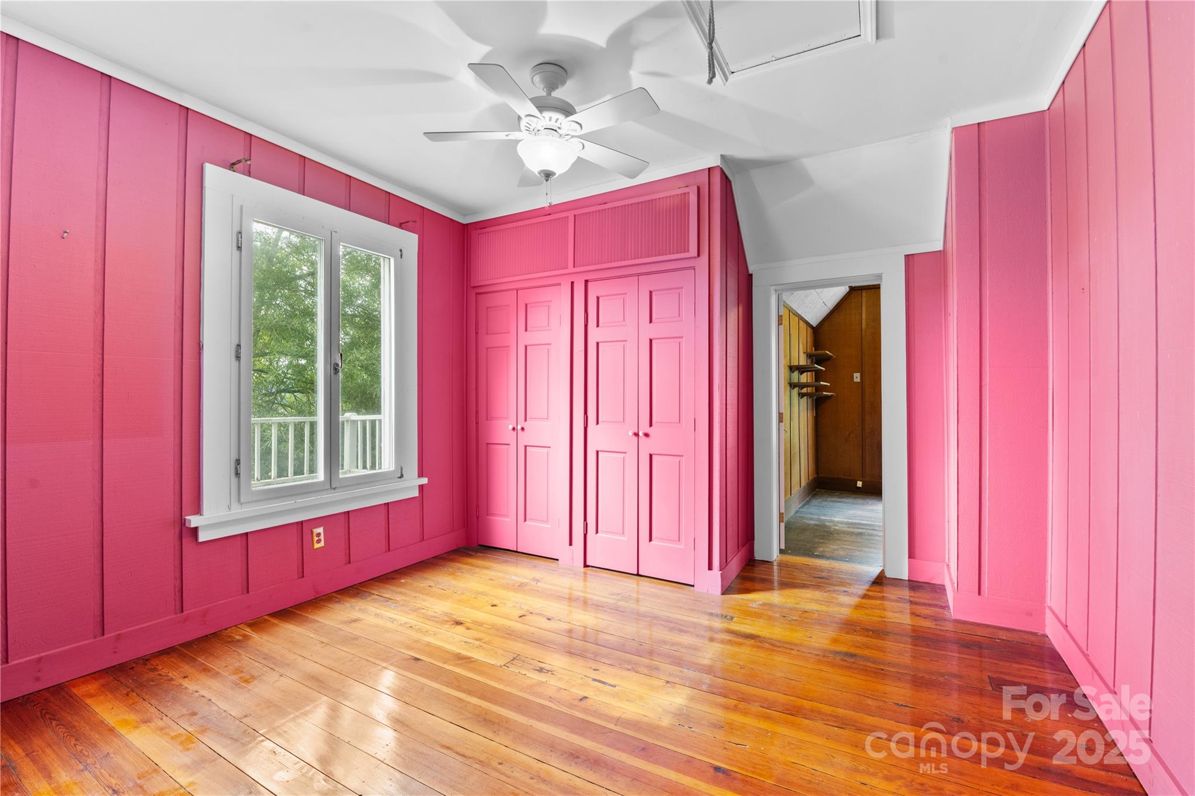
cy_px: 398
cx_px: 598
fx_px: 498
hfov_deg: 100.4
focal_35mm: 15
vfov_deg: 77.3
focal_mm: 15
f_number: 8
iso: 500
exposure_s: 1/1.67
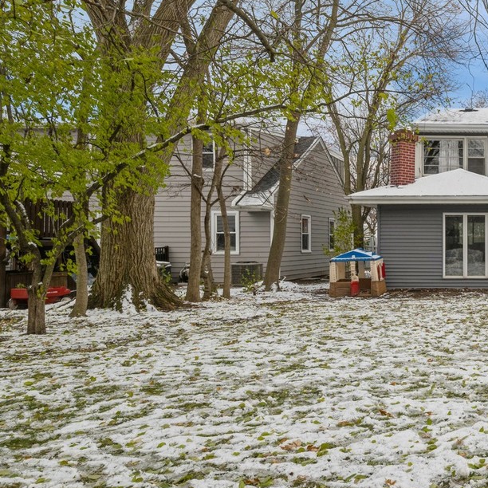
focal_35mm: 37
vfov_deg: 44.8
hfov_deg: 36.6
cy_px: 246
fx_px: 592
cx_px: 557
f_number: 8
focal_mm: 16.5
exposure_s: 1/125
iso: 200
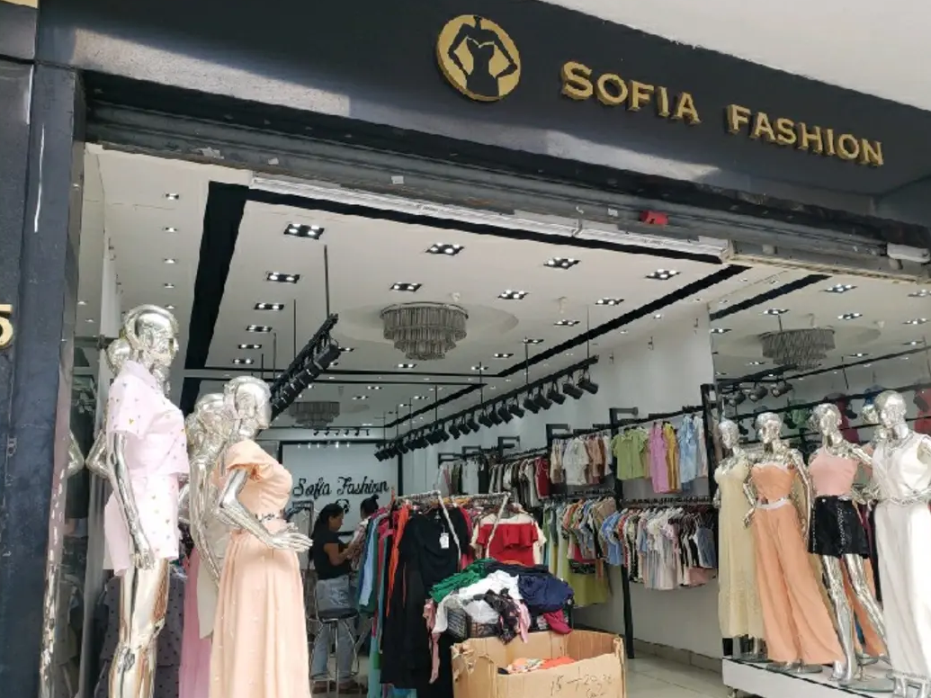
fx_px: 780
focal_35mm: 29
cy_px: 362
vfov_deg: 48.2
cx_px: 511
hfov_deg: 61.5
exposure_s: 1/122
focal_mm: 4.3
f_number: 2.4
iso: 50
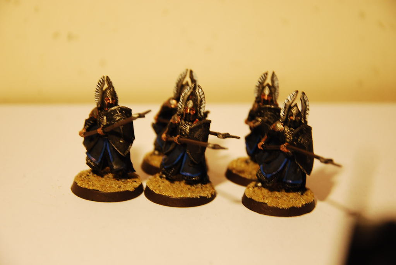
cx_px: 198
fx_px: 1239
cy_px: 132
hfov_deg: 18.2
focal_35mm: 112
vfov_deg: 12.2
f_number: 5.6
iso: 400
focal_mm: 75
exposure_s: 1/10
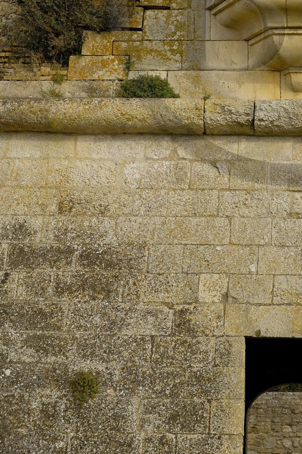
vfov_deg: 19.3
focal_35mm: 103
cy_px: -3
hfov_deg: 13.1
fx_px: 1300
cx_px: 295
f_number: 7.6
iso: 100
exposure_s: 1/160
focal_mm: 32
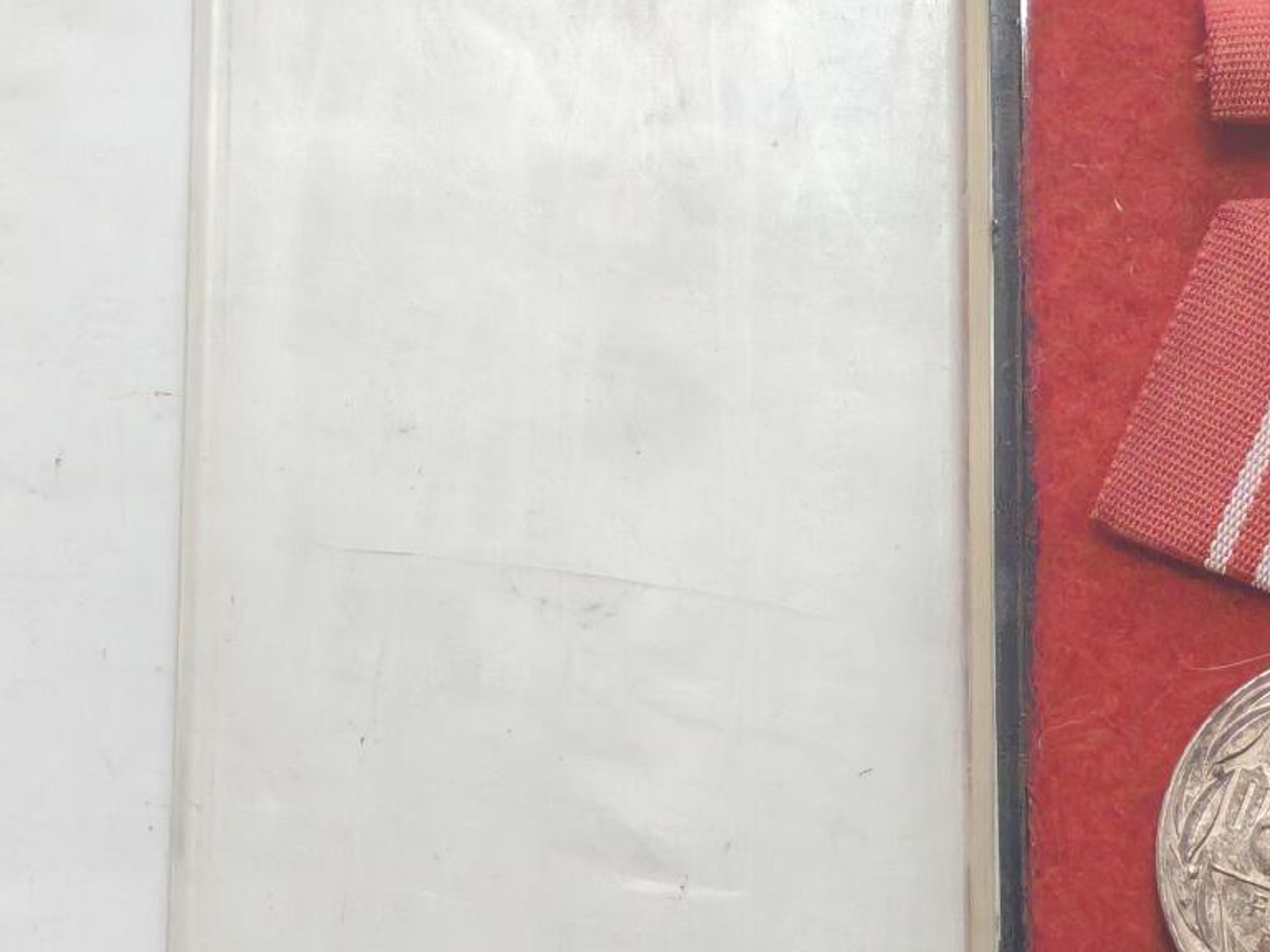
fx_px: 4549
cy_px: 590
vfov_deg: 11.9
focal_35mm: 124
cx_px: 933
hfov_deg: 15.8
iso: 800
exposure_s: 1/33
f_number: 1.95
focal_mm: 5.52
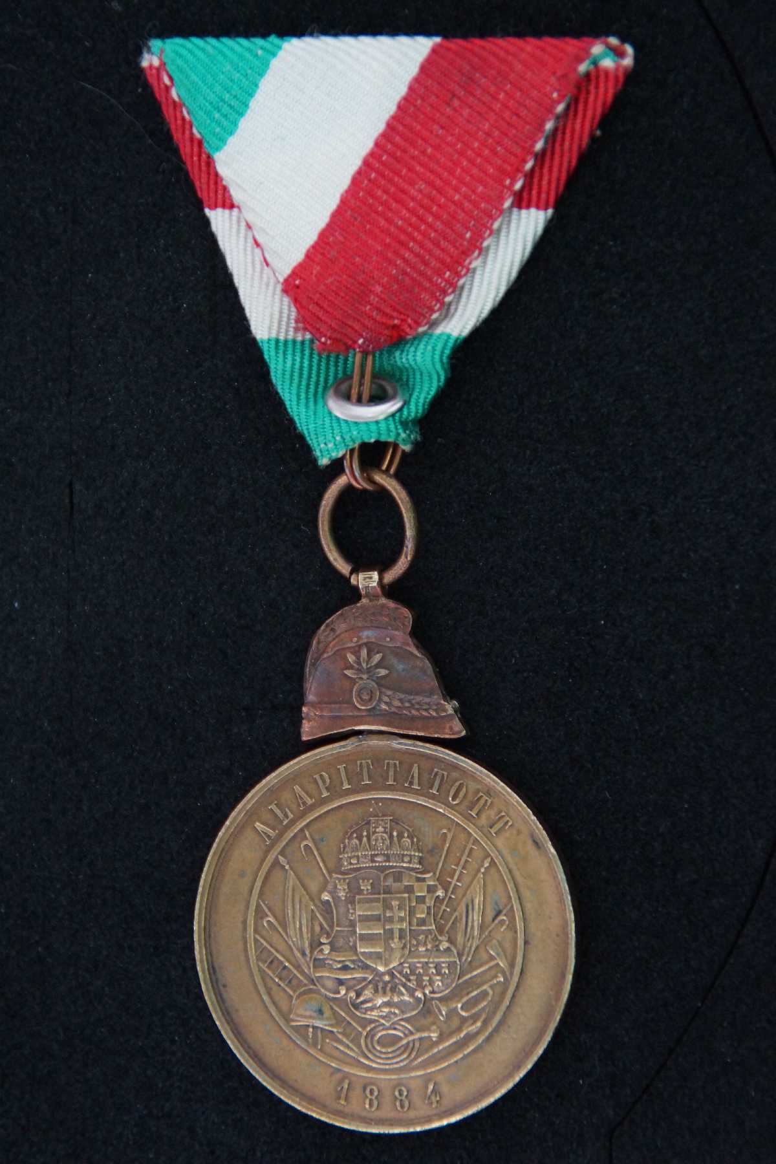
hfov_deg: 8.7
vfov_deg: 13.0
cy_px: 582
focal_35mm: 158
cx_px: 388
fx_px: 5092
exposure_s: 1/13
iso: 1600
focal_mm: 105
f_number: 5.6
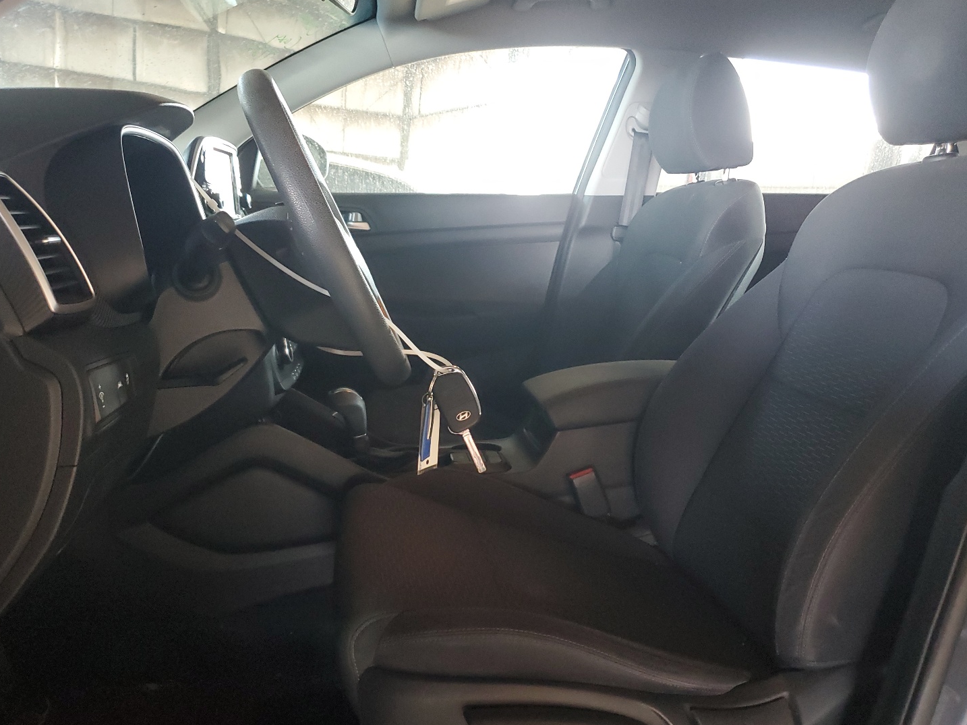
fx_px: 810
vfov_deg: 48.2
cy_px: 399
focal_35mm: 29
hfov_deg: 61.6
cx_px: 455
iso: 338
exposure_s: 1/60.2
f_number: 1.5
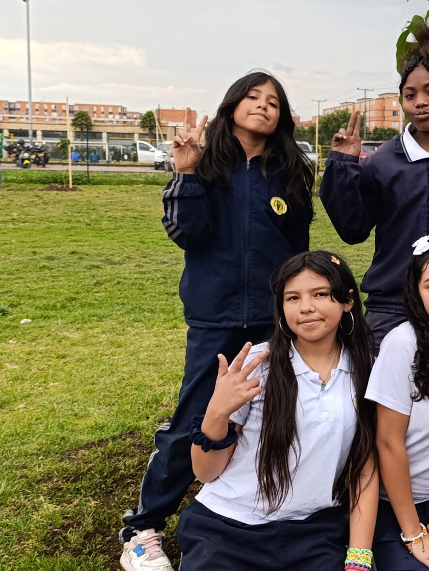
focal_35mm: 50
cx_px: 454
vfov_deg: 38.1
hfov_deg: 27.1
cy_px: 258
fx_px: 826
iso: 50
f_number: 1.6
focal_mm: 6.14
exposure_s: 1/222
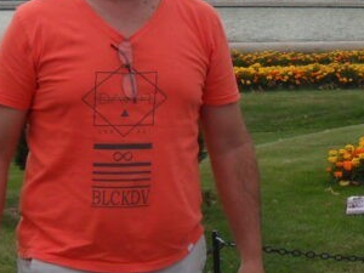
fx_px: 1325
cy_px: 13
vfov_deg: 11.7
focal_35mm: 126
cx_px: 329
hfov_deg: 15.5
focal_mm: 6.3
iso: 80
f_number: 7.6
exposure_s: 1/180
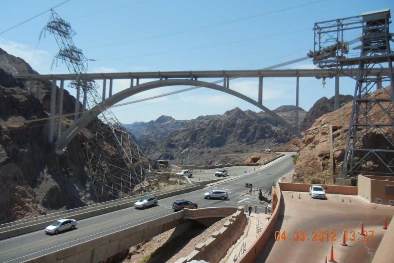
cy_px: 116
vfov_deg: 41.1
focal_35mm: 32
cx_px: 197
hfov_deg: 58.7
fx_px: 350
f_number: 7
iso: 160
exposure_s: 1/477
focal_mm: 5.4
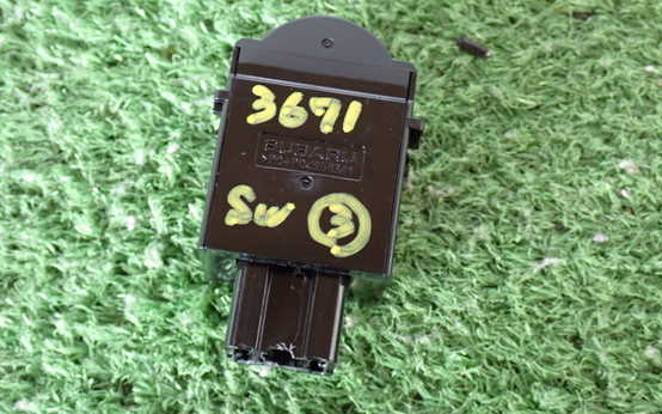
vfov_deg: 20.9
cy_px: 193
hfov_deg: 33.0
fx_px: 1118
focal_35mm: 62
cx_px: 311
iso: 800
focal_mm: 9.65
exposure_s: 1/25
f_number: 3.3
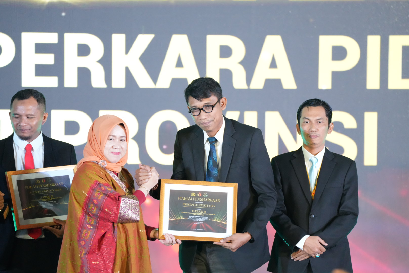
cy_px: 136
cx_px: 204
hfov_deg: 7.1
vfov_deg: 4.7
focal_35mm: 291
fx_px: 3308
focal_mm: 291
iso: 8000
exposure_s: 1/160
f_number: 5.6
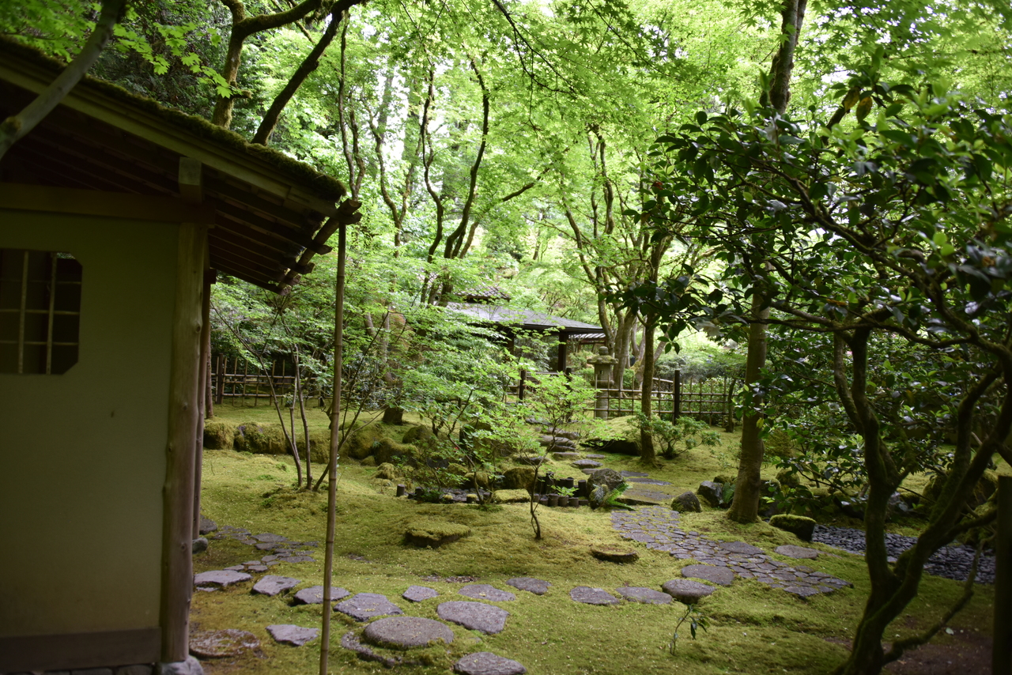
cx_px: 506
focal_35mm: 28
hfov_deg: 65.5
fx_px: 787
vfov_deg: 46.4
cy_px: 338
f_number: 3.5
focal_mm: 28
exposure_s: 1/60
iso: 450
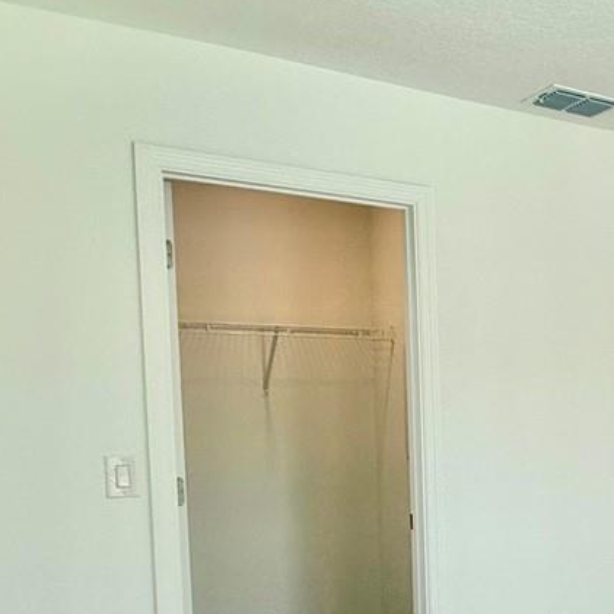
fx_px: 943
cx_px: 836
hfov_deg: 28.3
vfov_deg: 35.3
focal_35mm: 47
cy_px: 459
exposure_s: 1/222
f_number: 2.2
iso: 50
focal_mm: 2.22
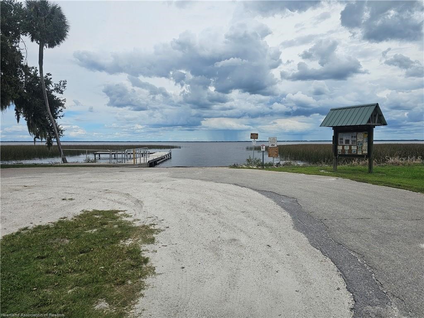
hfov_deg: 73.9
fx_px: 282
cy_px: 159
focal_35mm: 23
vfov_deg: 58.9
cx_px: 212
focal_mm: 6.3
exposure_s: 1/1601
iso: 10
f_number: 1.7
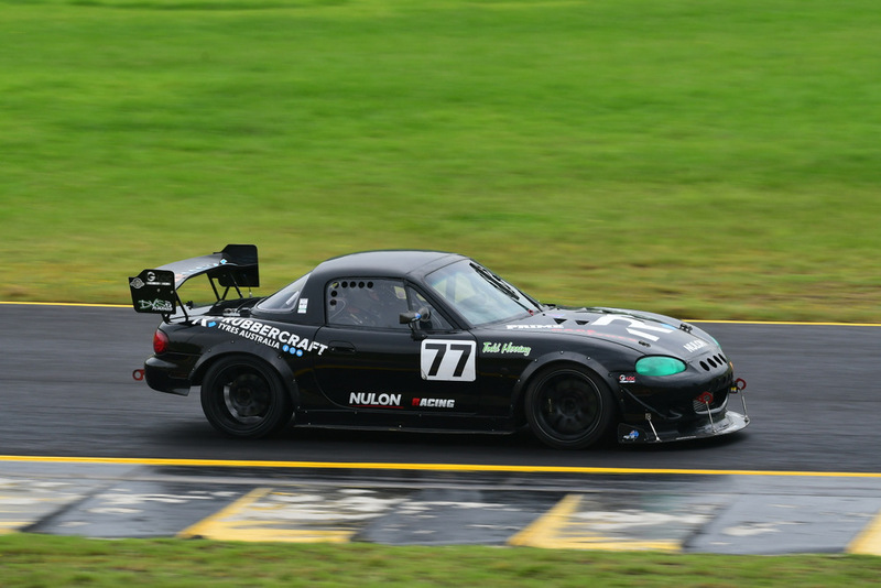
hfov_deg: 6.9
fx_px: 7344
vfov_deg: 4.6
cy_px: 294
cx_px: 440
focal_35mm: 300
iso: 400
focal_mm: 200
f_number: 11
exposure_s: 1/250
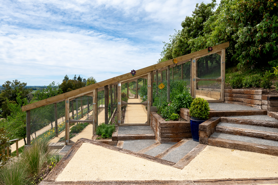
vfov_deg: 55.1
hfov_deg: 76.1
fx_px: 178
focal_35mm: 23
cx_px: 139
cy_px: 92
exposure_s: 1/640
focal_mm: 15.5
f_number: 9
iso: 320
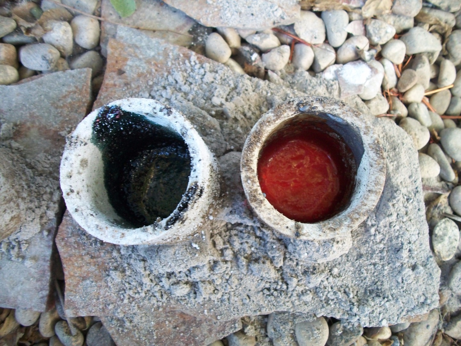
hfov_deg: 56.8
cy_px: 173
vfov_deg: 44.2
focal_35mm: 32
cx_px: 230
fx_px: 426
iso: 160
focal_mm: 5.7
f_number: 2.9
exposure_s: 1/10
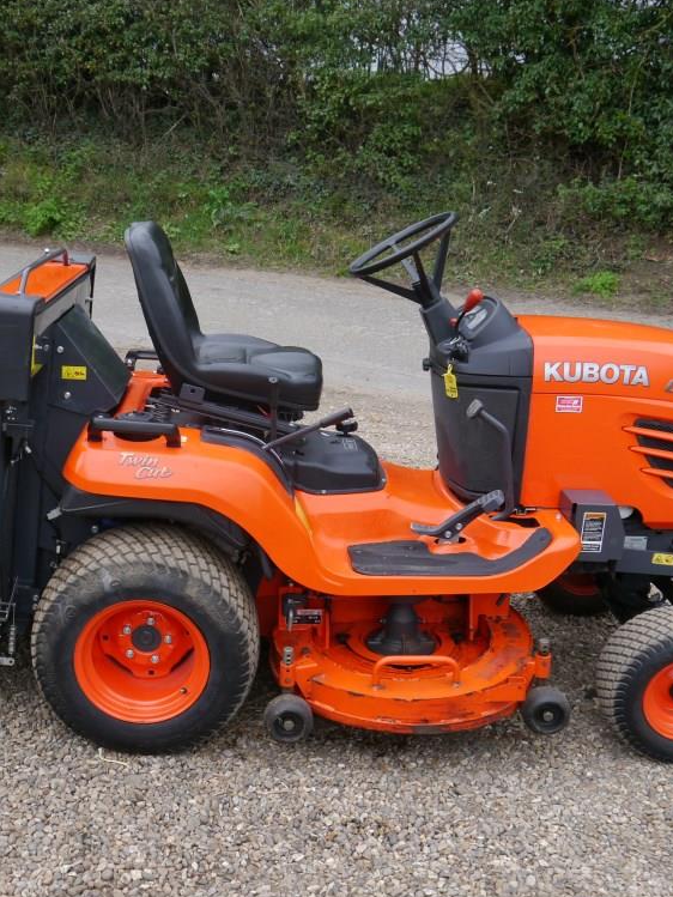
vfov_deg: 45.8
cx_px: 229
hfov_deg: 34.8
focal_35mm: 41
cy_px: 451
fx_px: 1063
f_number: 5
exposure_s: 1/160
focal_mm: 15
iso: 160
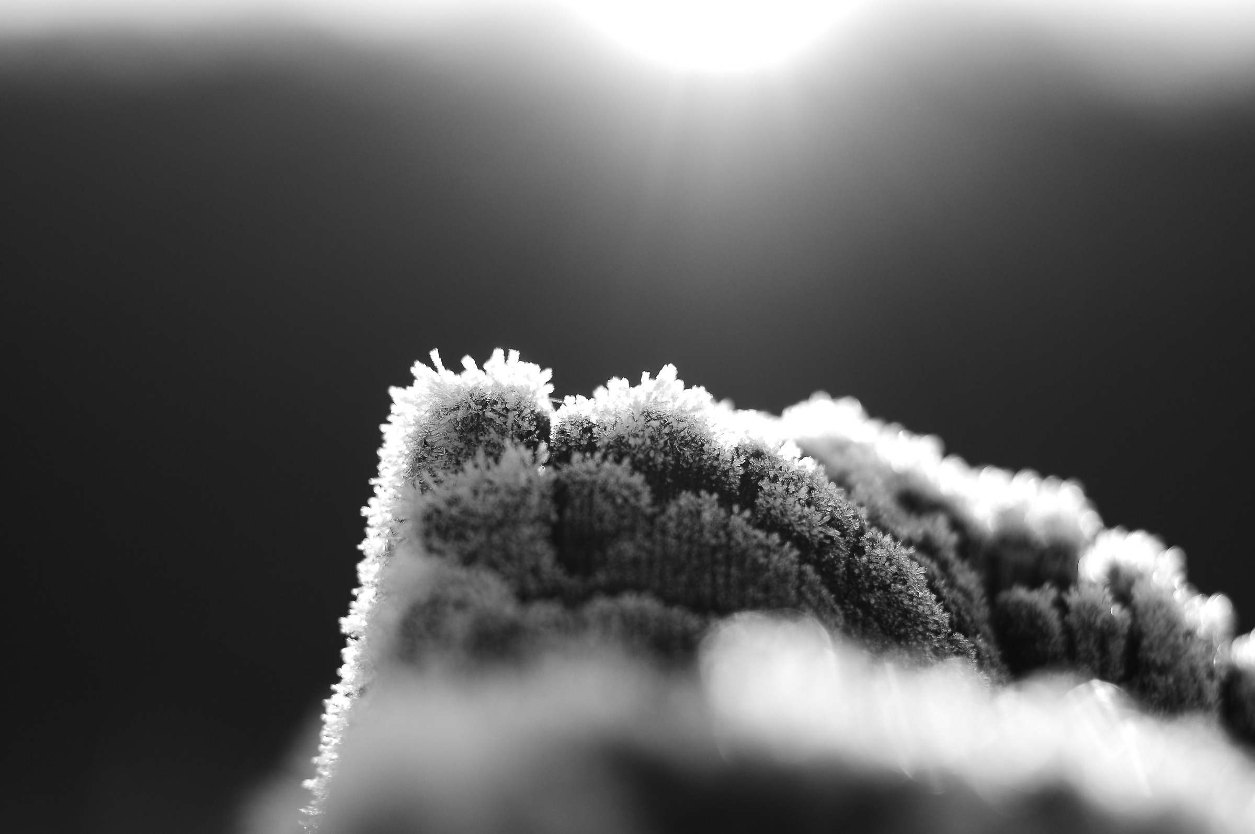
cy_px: 417
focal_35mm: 75
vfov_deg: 18.1
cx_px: 628
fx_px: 2611
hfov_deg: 27.0
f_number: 2.8
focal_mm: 50
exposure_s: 1/1000
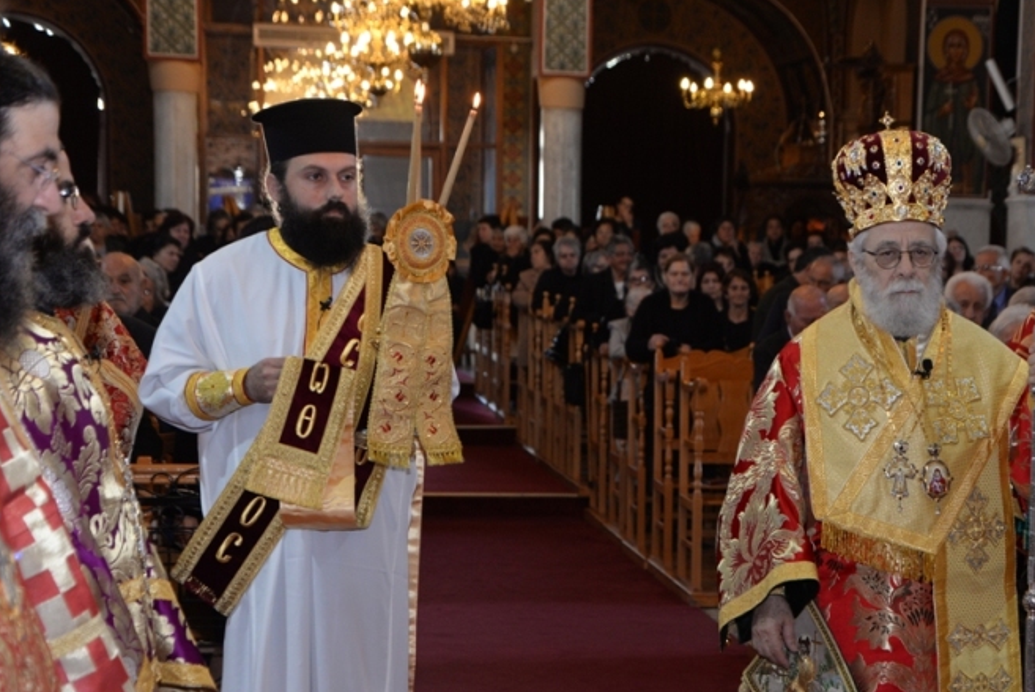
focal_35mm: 95
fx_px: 2733
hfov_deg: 21.3
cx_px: 710
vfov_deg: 14.4
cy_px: 447
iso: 1000
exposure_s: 1/60
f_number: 5.6
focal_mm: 65
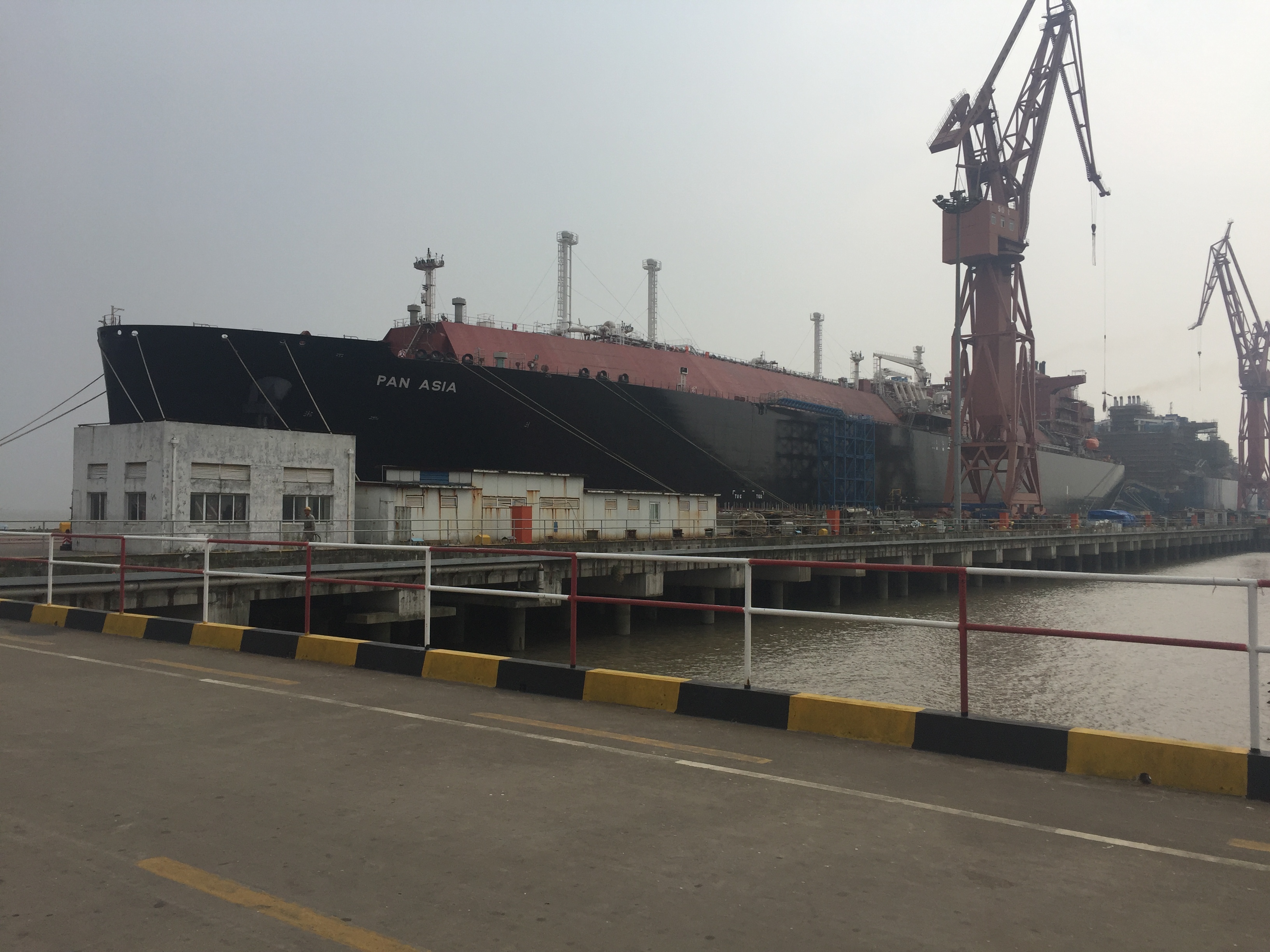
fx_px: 1064
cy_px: 476
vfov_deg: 48.2
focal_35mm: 29
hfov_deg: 61.7
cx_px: 635
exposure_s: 1/3300
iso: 32
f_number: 2.2
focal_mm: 4.15
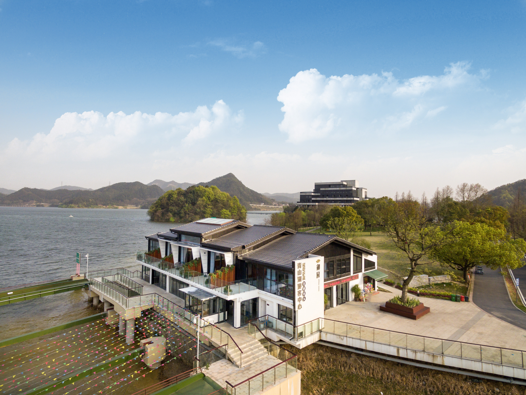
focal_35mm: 20
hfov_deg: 81.8
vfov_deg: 65.9
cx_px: 263
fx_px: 304
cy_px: 198
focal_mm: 3.61
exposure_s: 1/800
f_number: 2.8
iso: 200
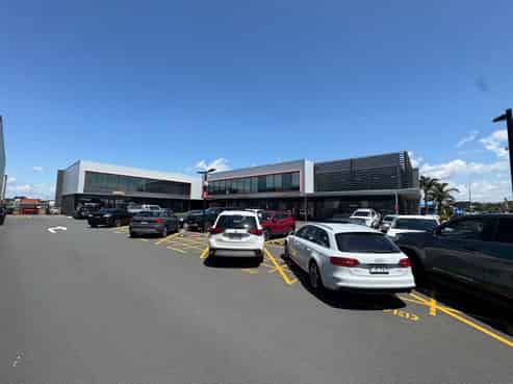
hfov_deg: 102.1
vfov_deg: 85.6
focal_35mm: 14
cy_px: 192
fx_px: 207
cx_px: 256
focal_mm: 2.22
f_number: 2.2
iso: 50
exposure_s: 1/1927
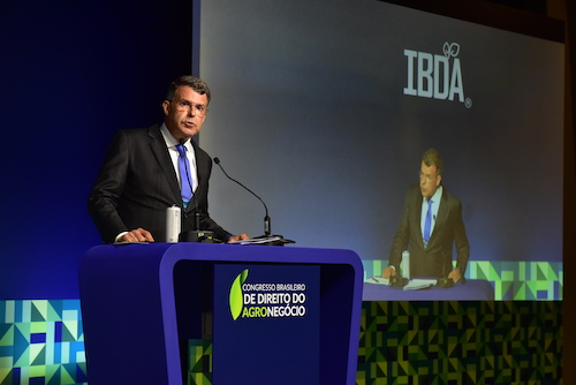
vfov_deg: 19.5
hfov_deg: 28.8
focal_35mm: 70
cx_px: 288
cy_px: 192
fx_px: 1121
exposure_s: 1/200
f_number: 5.6
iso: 2500
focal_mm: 70
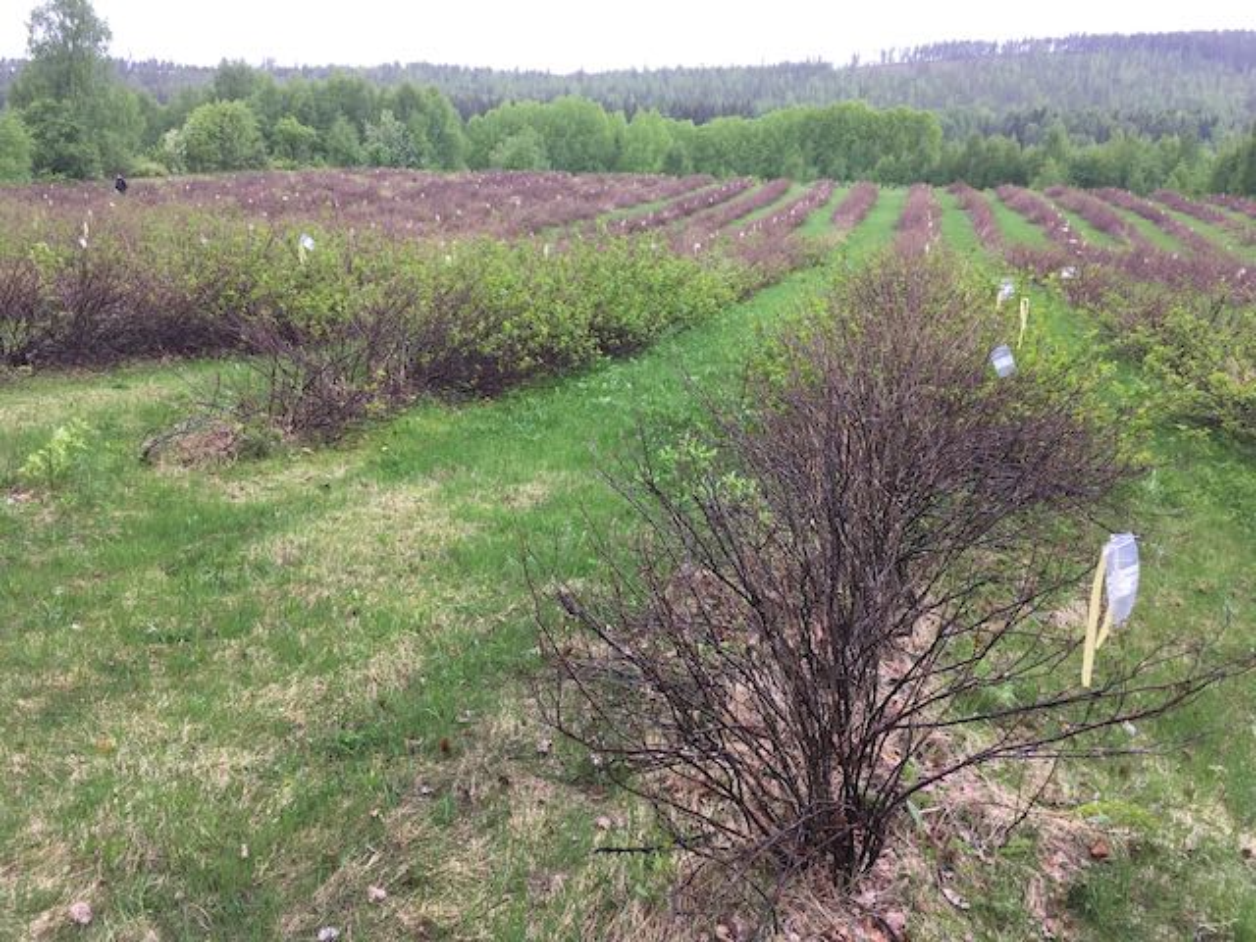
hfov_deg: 61.7
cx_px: 628
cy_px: 471
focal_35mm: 29
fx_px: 1052
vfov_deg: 48.2
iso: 32
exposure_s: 1/100
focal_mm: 4.15
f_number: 2.2
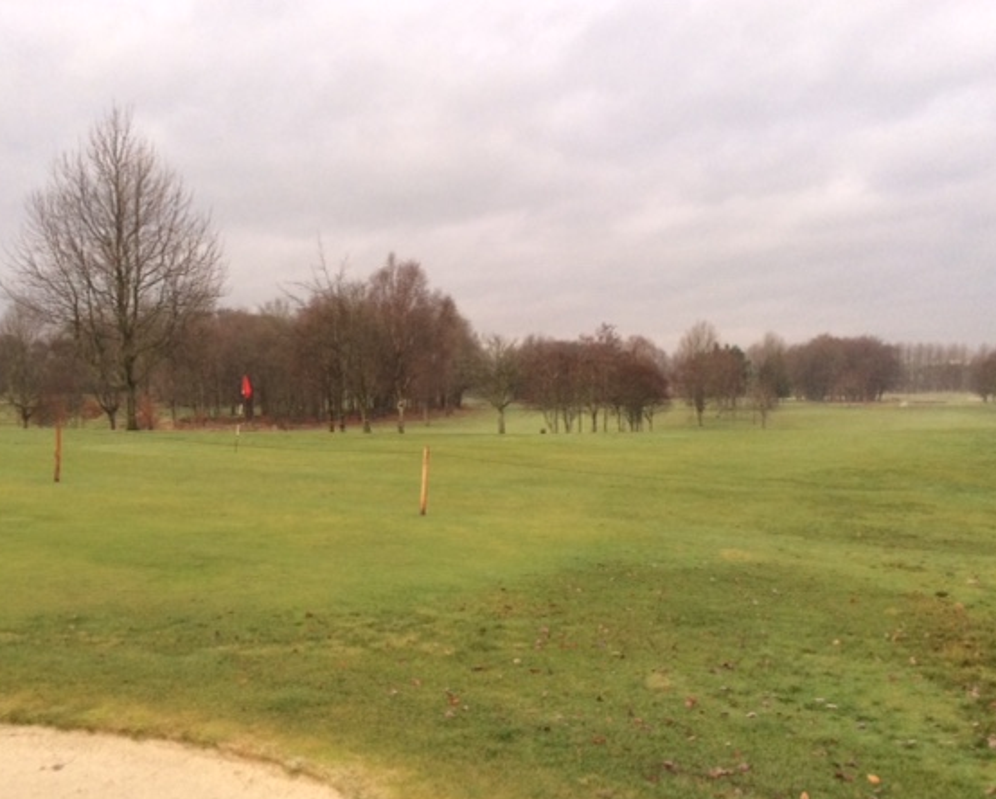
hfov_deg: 50.2
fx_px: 1062
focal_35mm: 36
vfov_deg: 41.2
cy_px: 428
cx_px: 491
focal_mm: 3.3
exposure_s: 1/25
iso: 125
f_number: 2.4
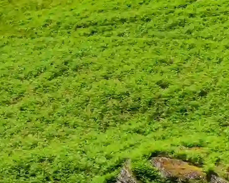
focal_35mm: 115
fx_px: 779
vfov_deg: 13.4
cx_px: -107
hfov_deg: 15.5
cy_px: 76
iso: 100
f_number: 13
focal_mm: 35
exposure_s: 1/100
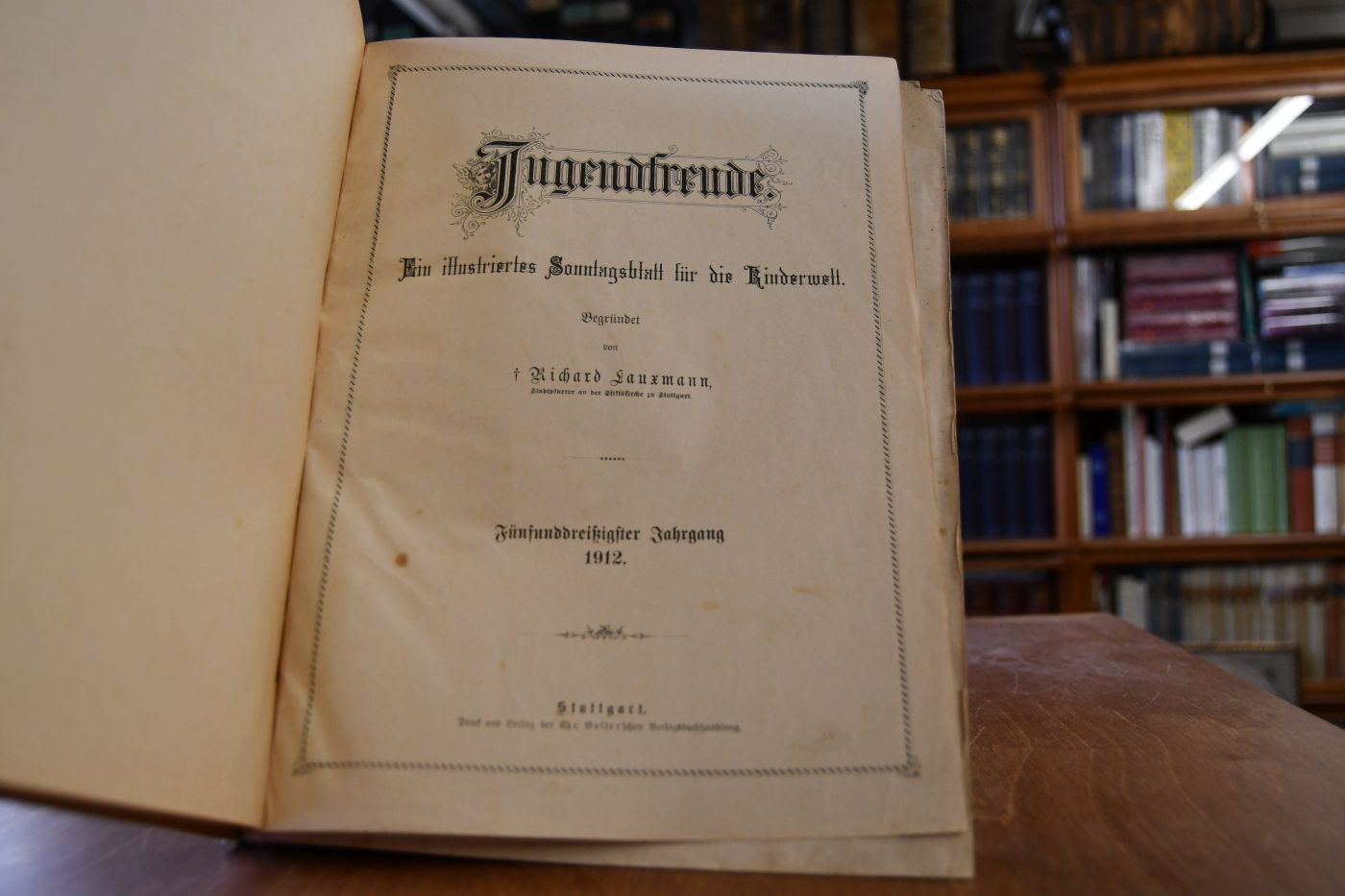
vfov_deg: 43.6
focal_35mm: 30
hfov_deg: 61.9
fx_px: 1121
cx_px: 672
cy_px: 448
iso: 800
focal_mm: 20
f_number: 3.5
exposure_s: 1/160
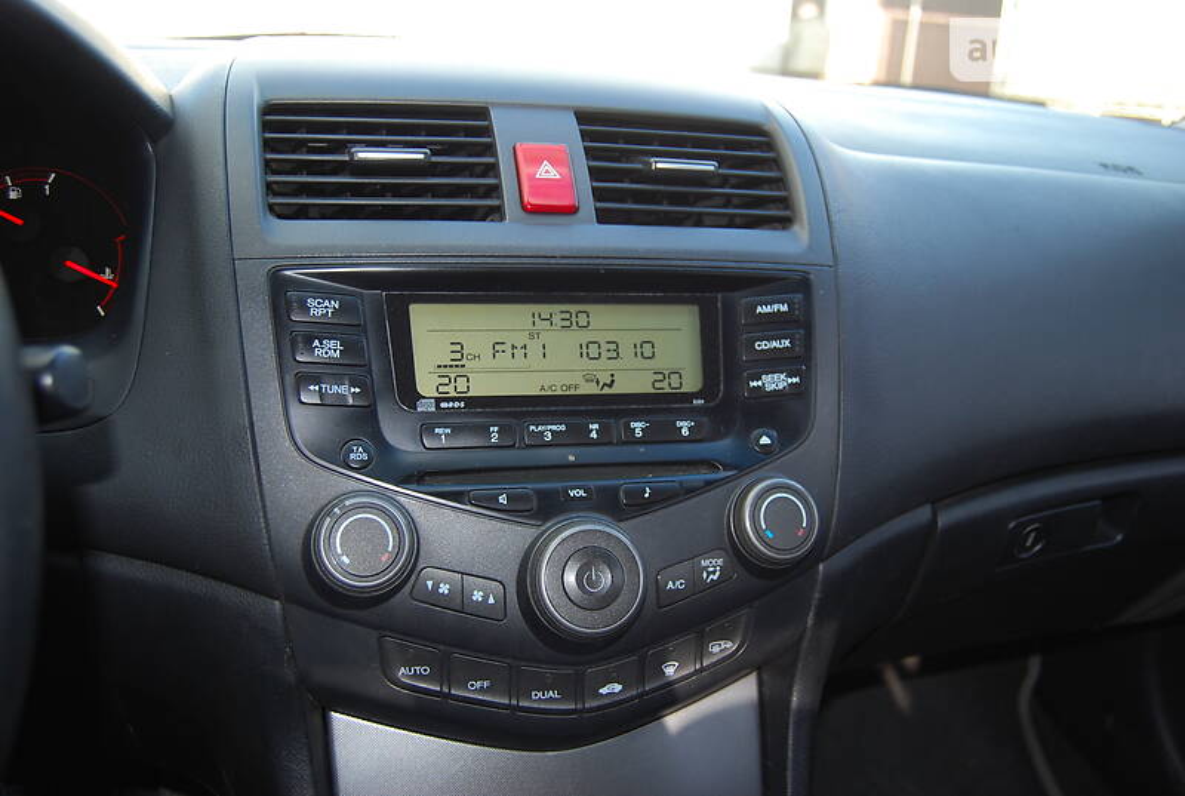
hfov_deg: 57.1
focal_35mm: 33
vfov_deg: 40.1
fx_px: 1088
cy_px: 398
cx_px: 592
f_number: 3.8
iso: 200
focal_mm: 22
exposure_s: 1/60
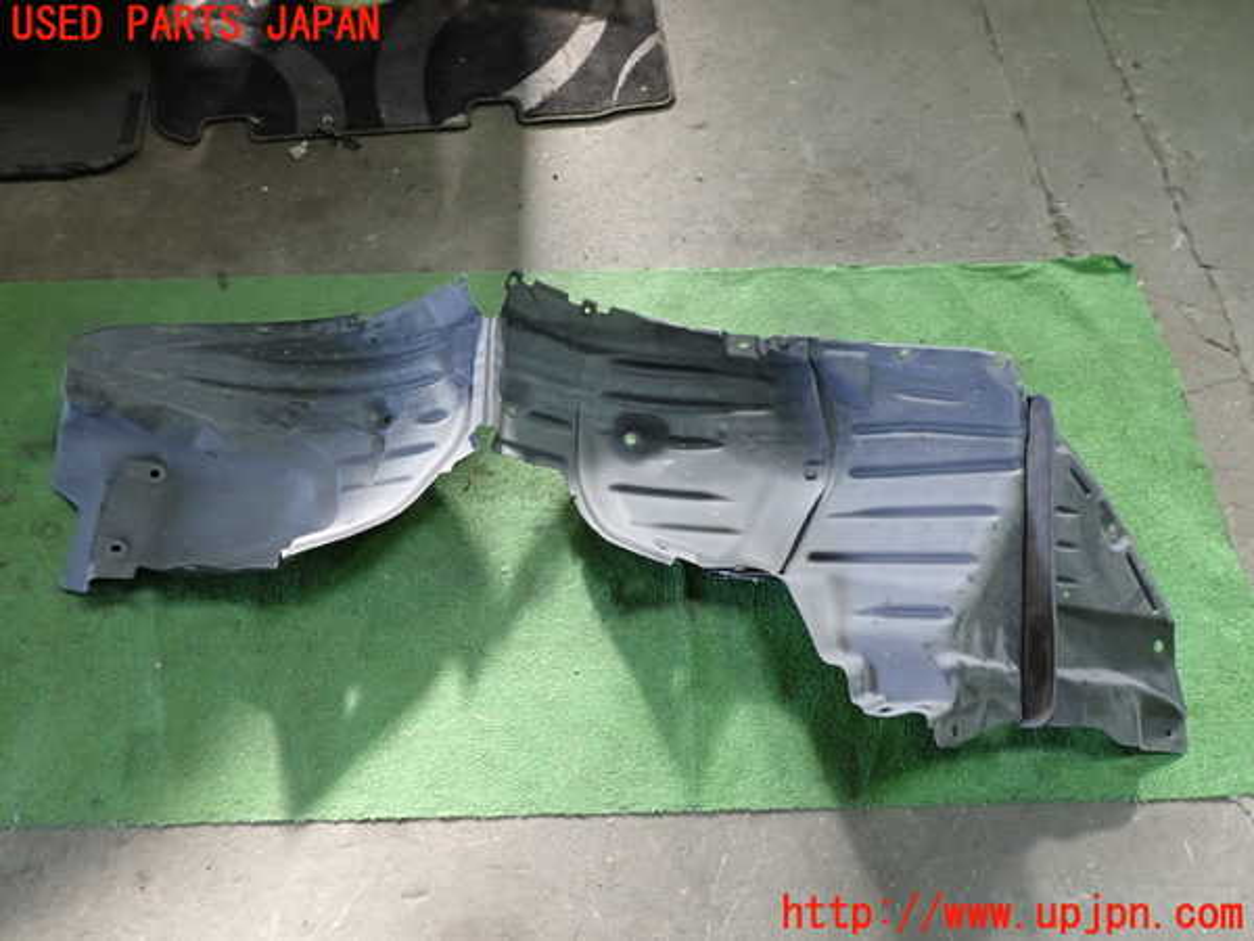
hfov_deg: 60.0
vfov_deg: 46.8
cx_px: 627
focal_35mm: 30
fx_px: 1087
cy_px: 470
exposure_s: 1/30
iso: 320
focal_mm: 5.4
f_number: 2.3
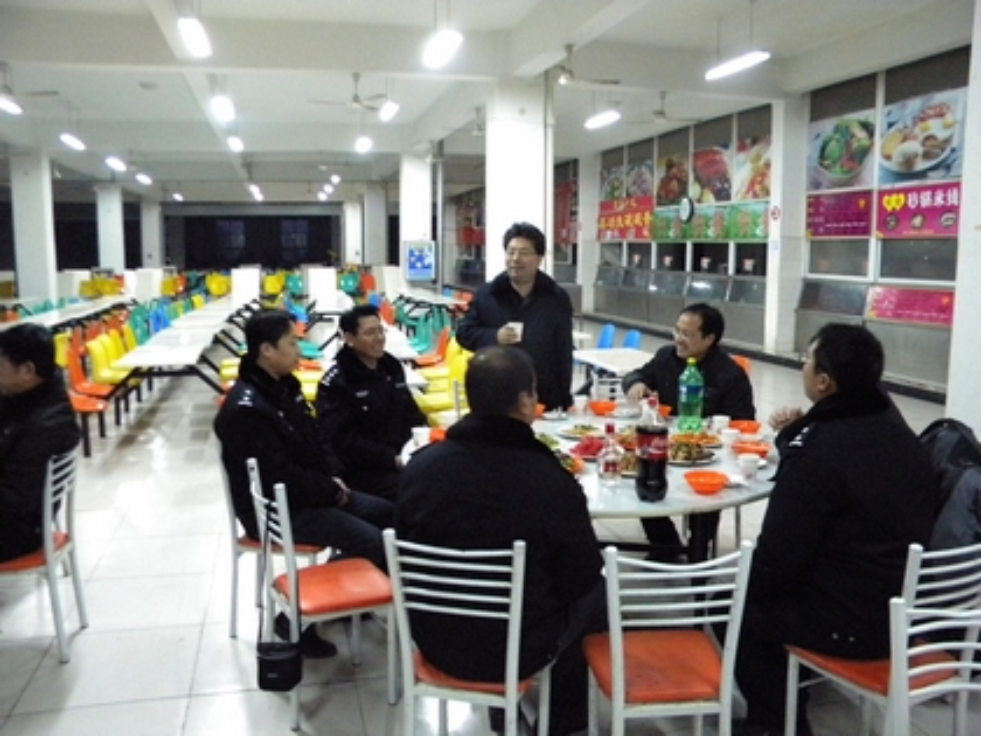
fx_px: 794
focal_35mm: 28
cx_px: 490
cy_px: 368
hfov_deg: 63.4
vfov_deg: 49.7
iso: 800
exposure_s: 1/12.3
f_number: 3.5
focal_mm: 5
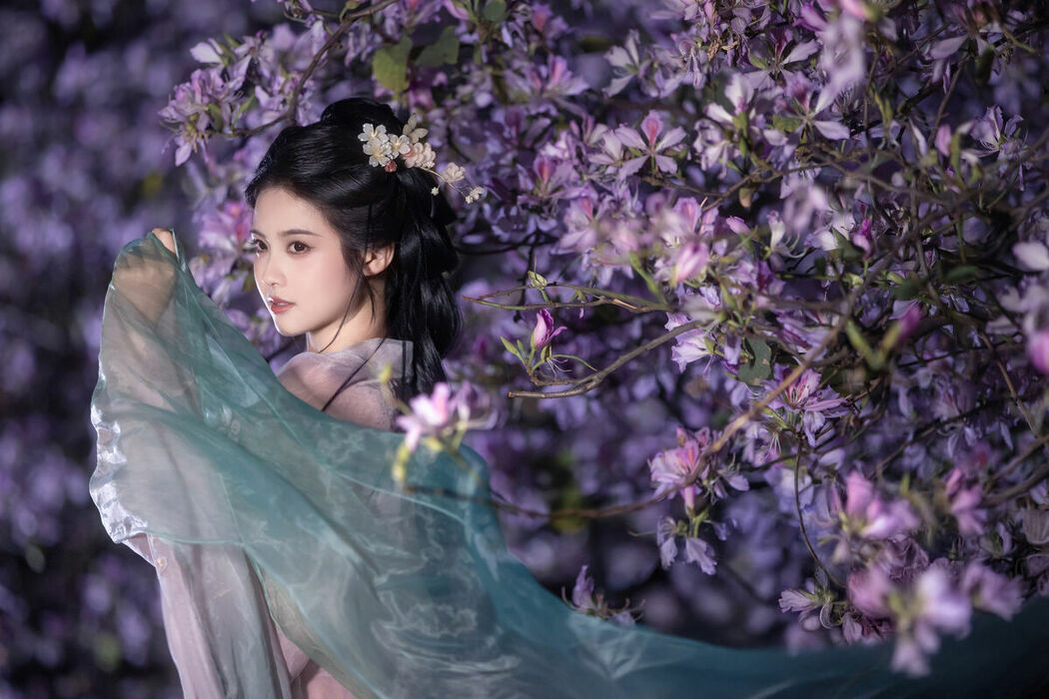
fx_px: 5099
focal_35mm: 175
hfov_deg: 11.7
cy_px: 350
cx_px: 524
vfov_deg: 7.8
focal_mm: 175
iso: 2500
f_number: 2.8
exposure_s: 1/250
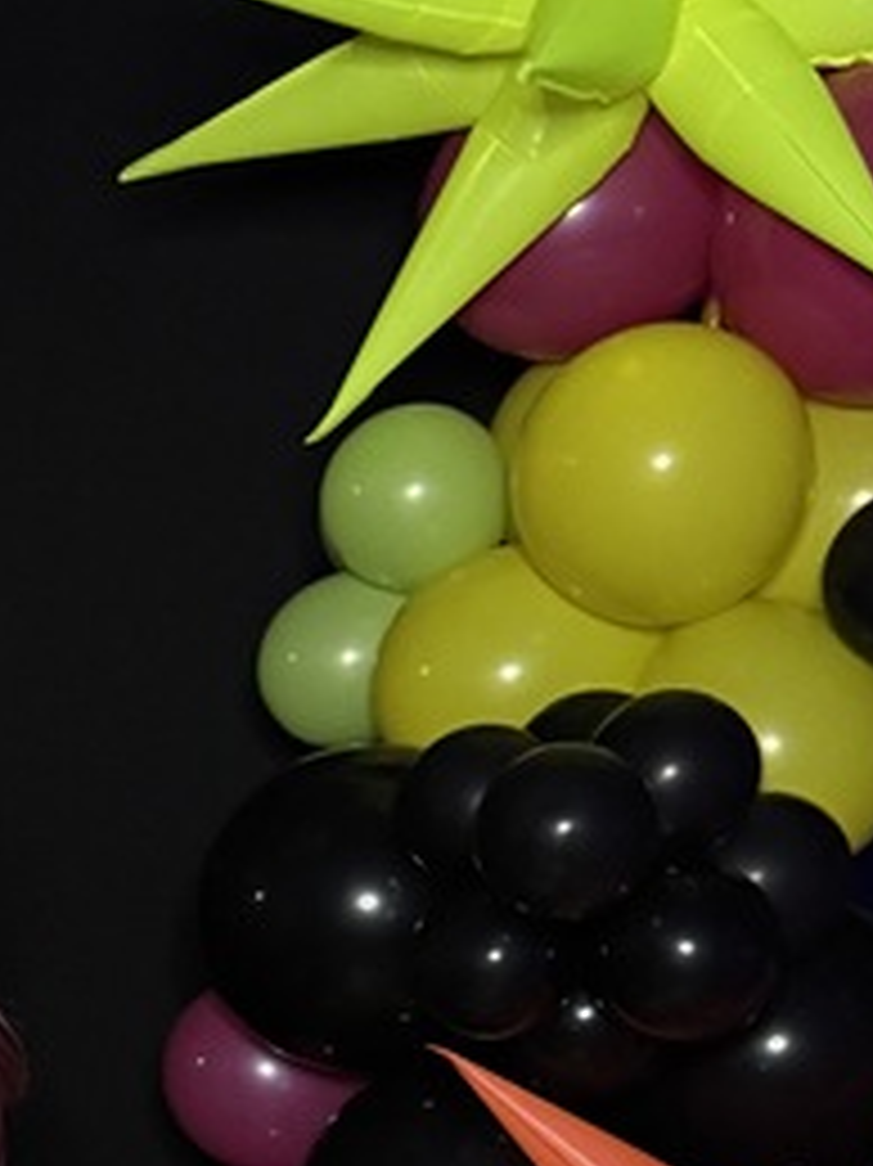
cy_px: 1288
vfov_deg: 19.8
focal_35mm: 95
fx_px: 3197
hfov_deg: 14.1
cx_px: -594
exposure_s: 1/40
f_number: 1.78
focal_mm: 6.76
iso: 1000
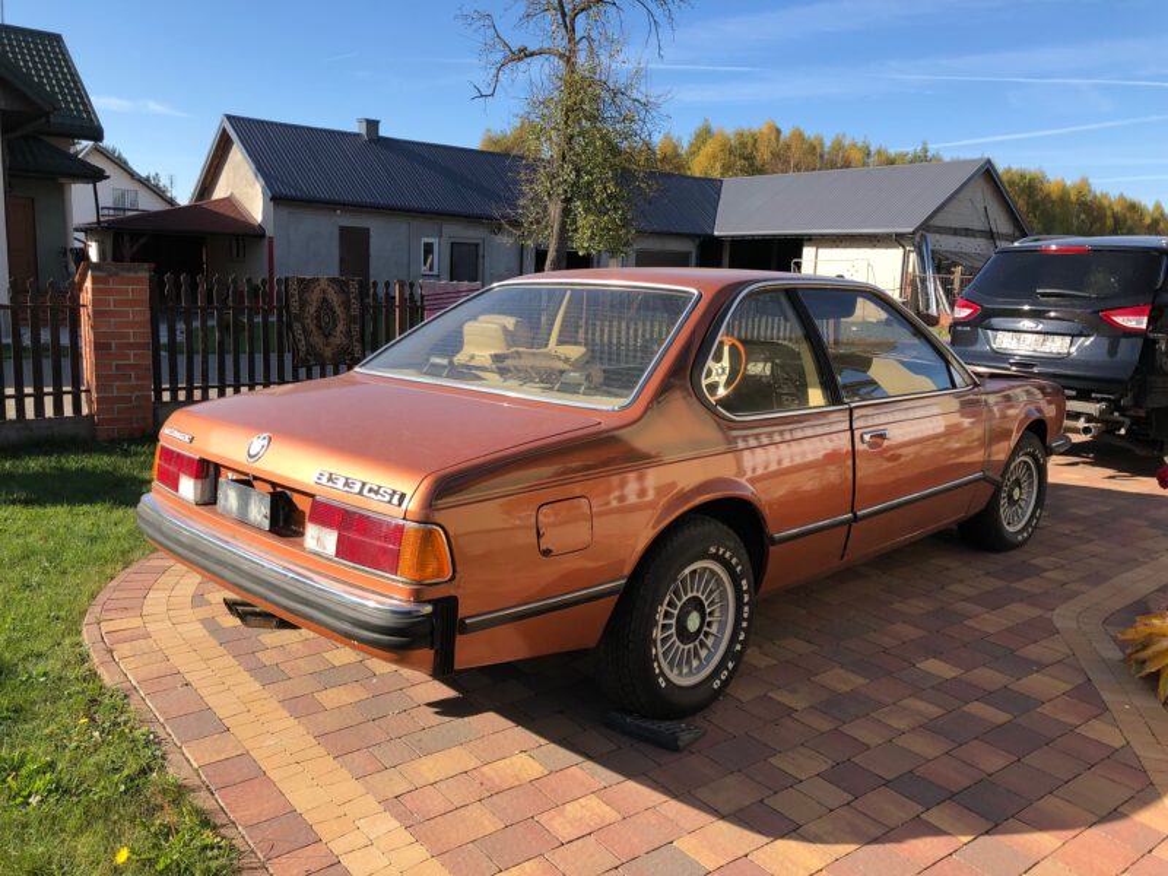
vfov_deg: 49.7
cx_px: 584
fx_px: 945
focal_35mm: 28
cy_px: 438
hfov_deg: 63.4
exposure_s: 1/923
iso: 20
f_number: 1.8
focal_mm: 4
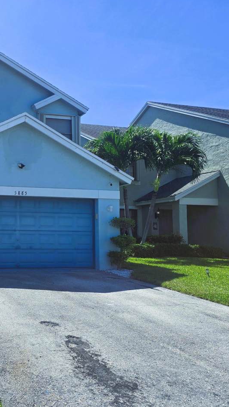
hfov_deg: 31.7
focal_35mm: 34
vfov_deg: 58.0
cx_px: -7
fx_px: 367
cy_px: 202
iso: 12
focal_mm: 6.3
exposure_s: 1/754
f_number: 1.7
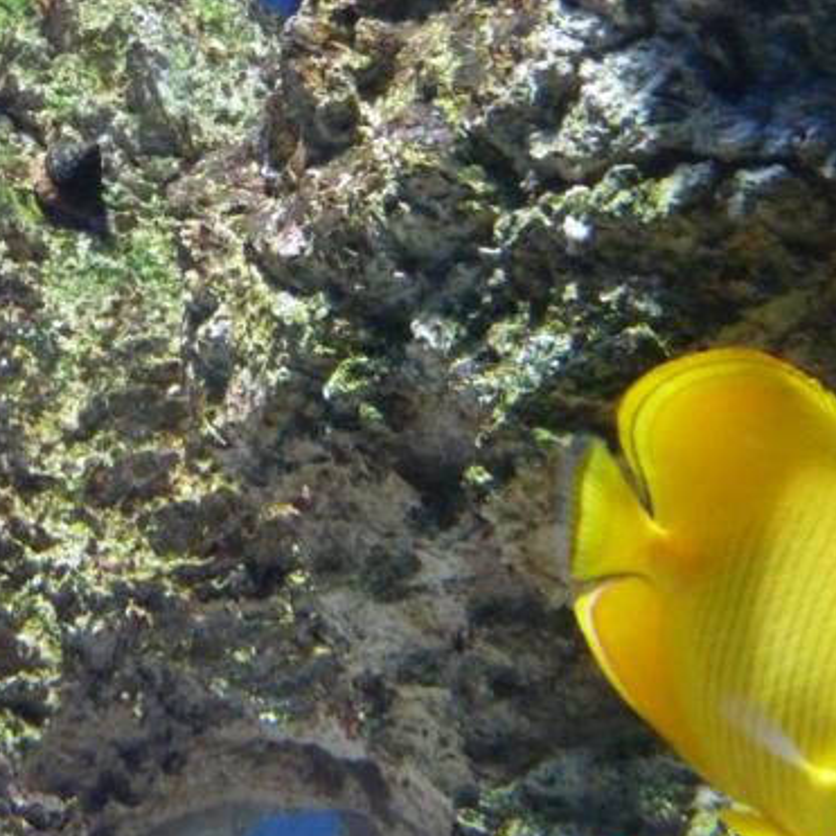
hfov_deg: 13.9
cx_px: 782
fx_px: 3388
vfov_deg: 14.0
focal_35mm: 124
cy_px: 674
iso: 800
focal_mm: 11.5
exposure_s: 1/25
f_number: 3.4
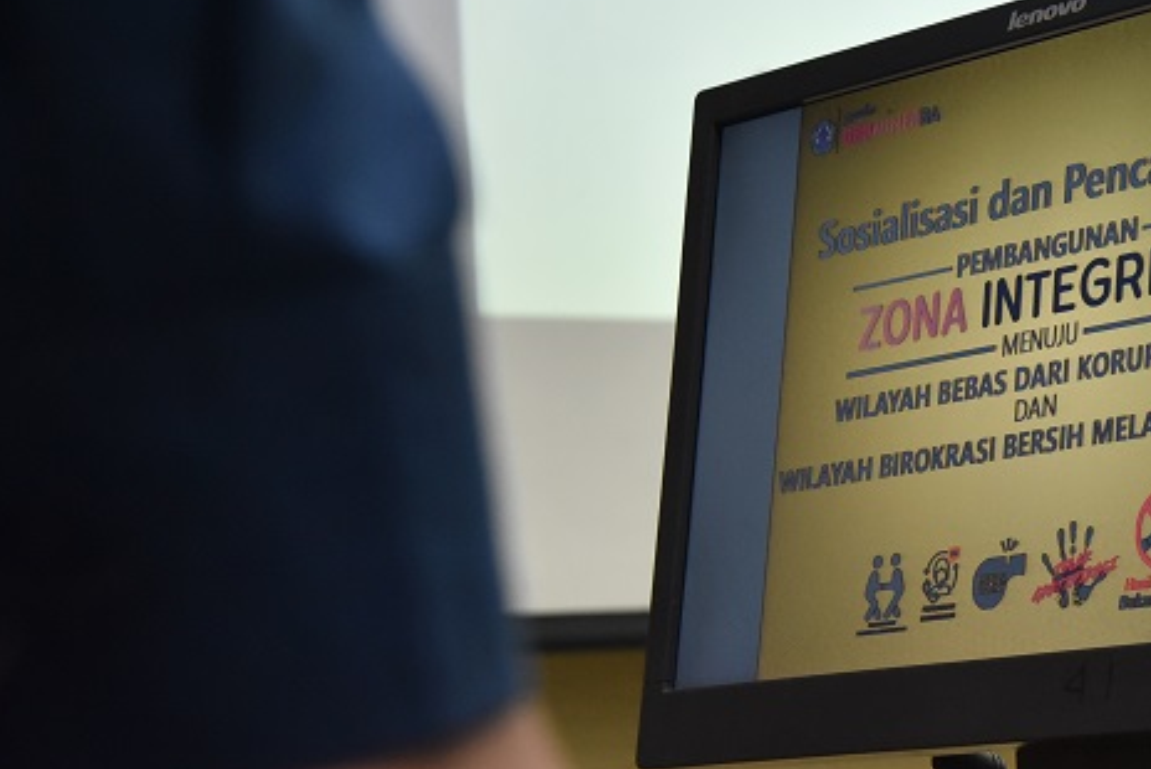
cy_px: 192
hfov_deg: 17.7
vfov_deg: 12.2
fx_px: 3583
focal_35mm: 112
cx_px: 1211
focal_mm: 52
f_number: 5.6
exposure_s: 1/80
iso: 3200
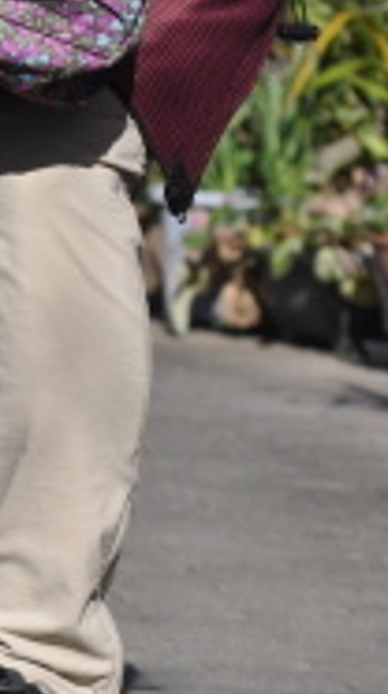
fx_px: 7607
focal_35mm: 414
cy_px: 272
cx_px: -399
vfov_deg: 5.2
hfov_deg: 2.9
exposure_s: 1/1250
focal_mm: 98
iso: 640
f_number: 9
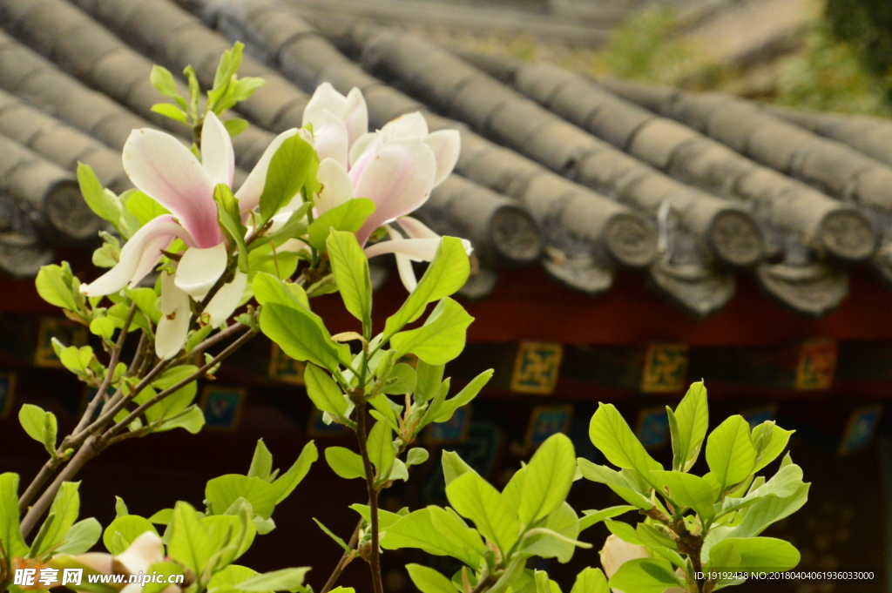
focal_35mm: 292
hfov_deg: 7.0
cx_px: 446
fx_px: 7241
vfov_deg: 4.7
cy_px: 296
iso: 2200
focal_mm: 195
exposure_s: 1/250
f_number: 18
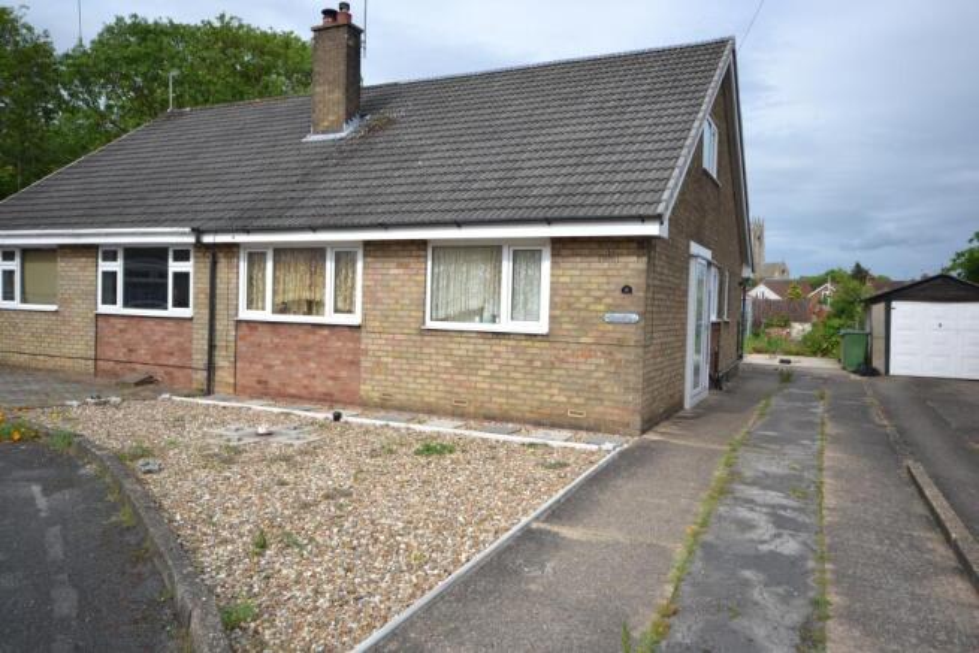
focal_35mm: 26
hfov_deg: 70.4
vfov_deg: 50.4
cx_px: 490
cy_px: 326
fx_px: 694
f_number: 7.1
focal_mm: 17
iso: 100
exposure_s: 1/200
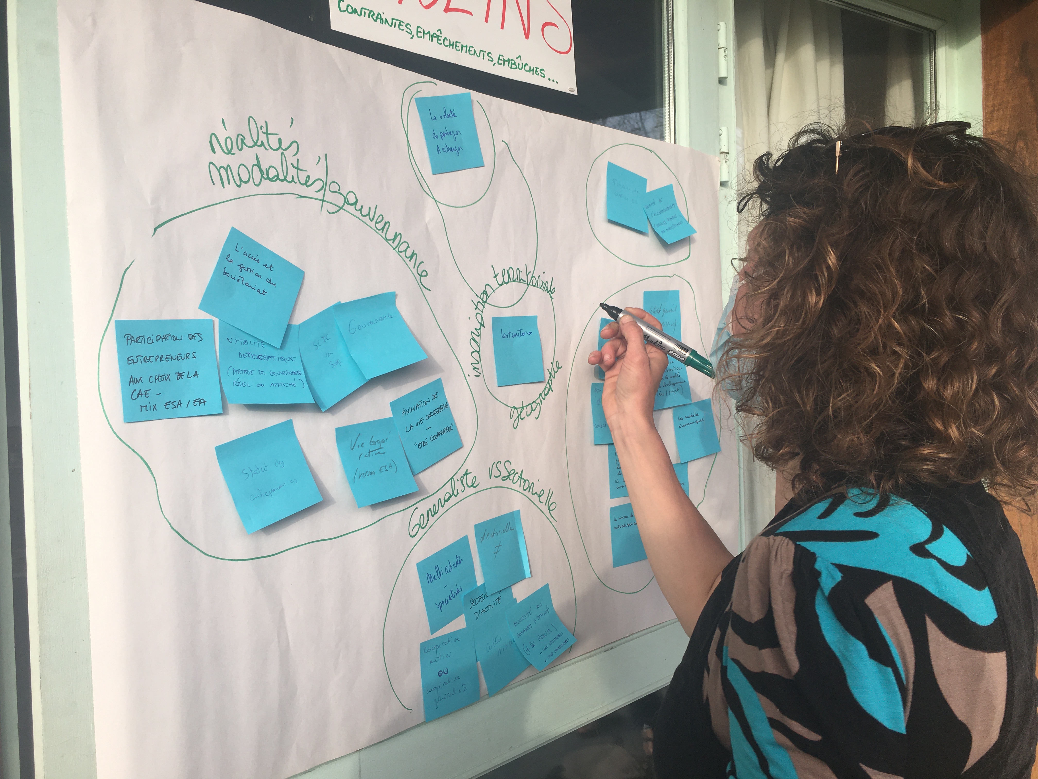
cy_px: 390
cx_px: 519
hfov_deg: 61.7
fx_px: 870
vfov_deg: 48.2
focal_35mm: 29
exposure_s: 1/354
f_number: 2.2
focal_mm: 4.15
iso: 25
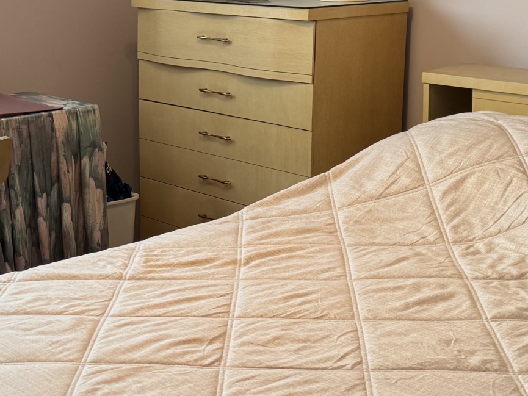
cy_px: 154
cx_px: 126
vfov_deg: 20.7
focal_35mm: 71
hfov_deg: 27.0
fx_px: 1083
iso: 200
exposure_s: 1/120
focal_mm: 6.76
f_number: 1.78
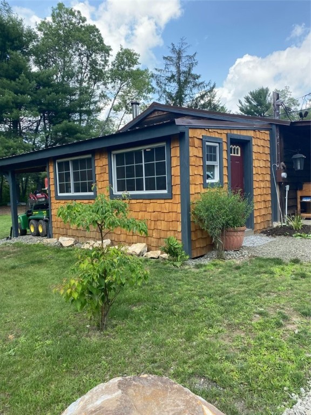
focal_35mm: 26
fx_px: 311
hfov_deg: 53.1
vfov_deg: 67.3
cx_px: 156
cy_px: 208
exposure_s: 1/884
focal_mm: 4.25
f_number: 1.8
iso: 32
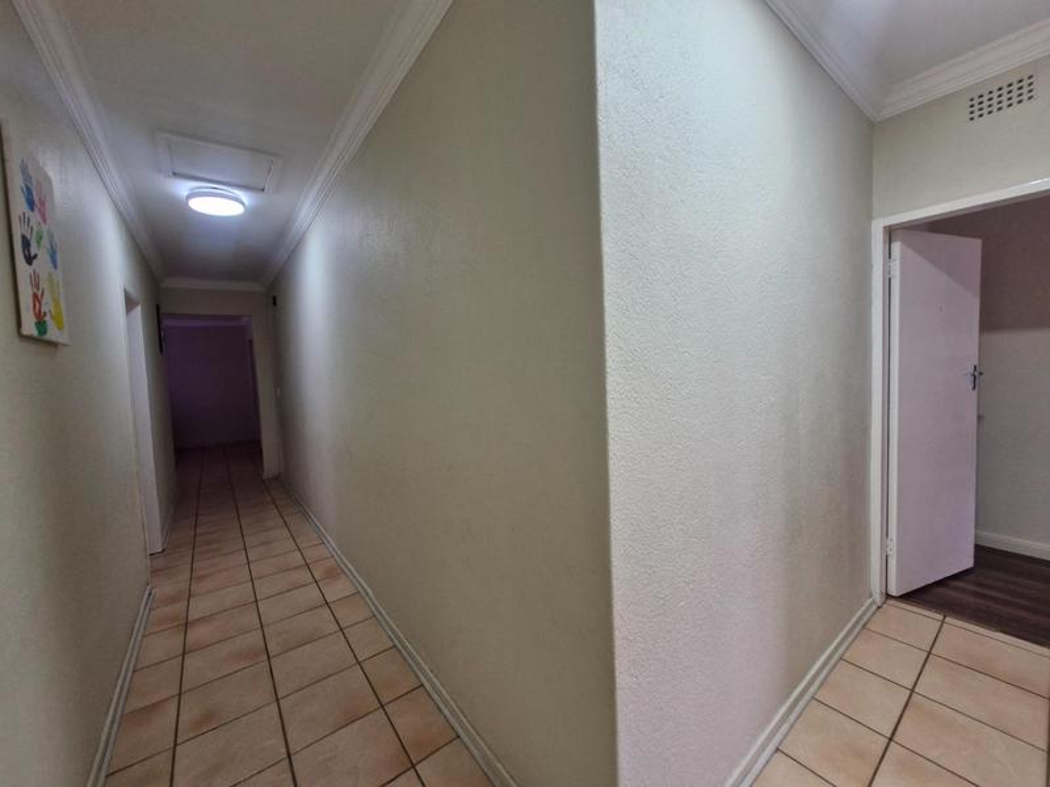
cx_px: 525
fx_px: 394
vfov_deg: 89.9
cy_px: 394
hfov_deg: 106.2
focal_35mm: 13
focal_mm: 1.74
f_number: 2.2
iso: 160
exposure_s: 1/50
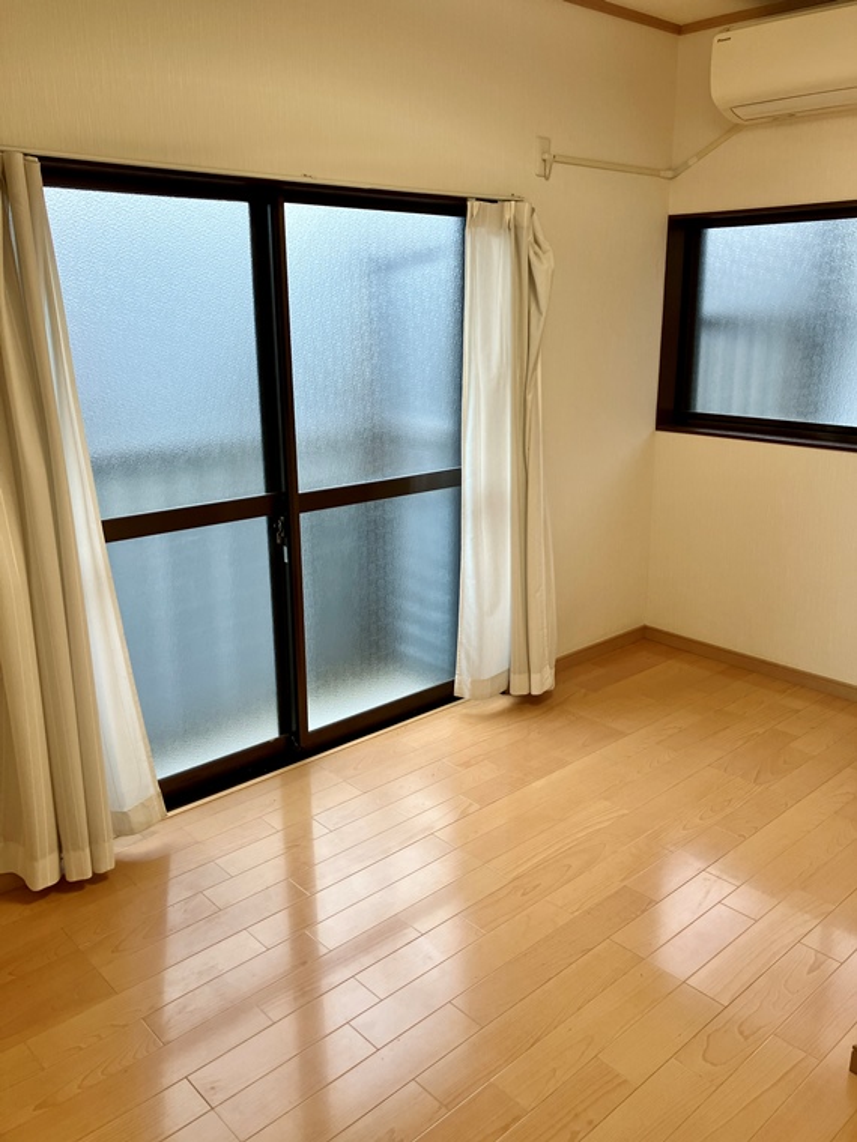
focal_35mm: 28
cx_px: 428
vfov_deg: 63.4
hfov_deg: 49.7
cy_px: 571
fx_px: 924
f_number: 1.8
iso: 50
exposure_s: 1/100
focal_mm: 3.99
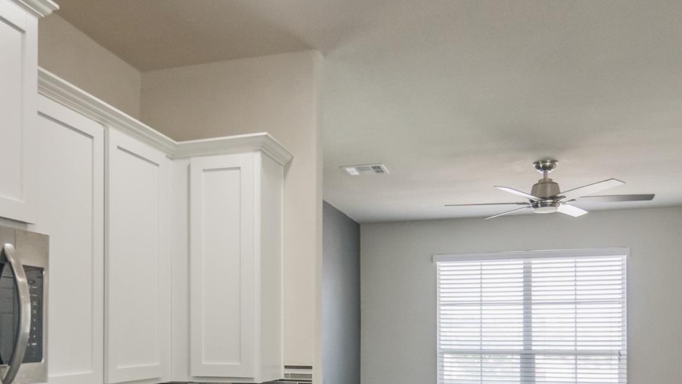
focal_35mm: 37
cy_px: 374
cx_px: 254
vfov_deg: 30.0
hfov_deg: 53.4
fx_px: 669
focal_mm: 12
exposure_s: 1/250
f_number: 4
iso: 800
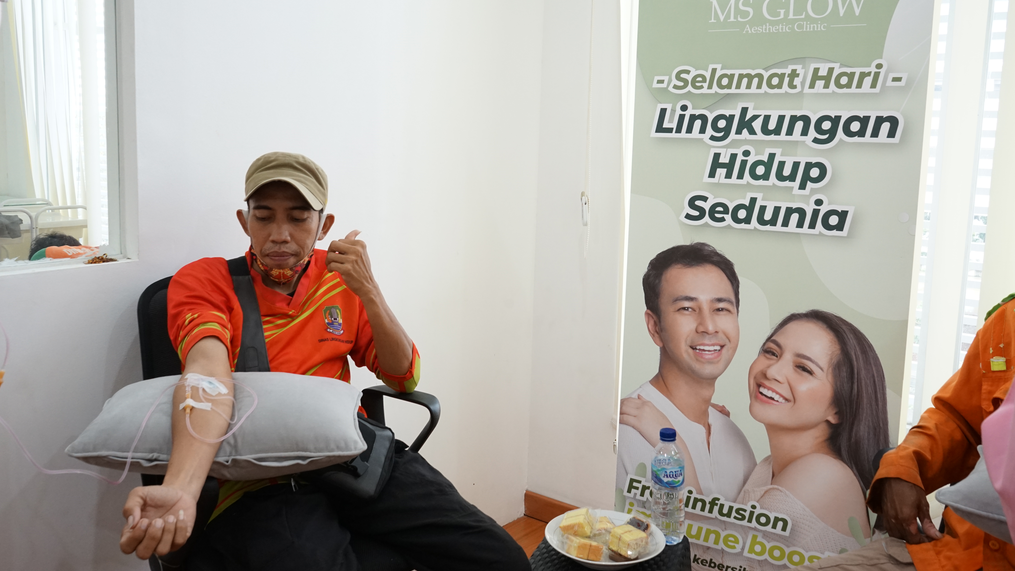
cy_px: 242
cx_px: 514
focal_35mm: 32
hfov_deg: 61.0
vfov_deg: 36.6
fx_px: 861
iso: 2000
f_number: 9
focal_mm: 30
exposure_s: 1/80
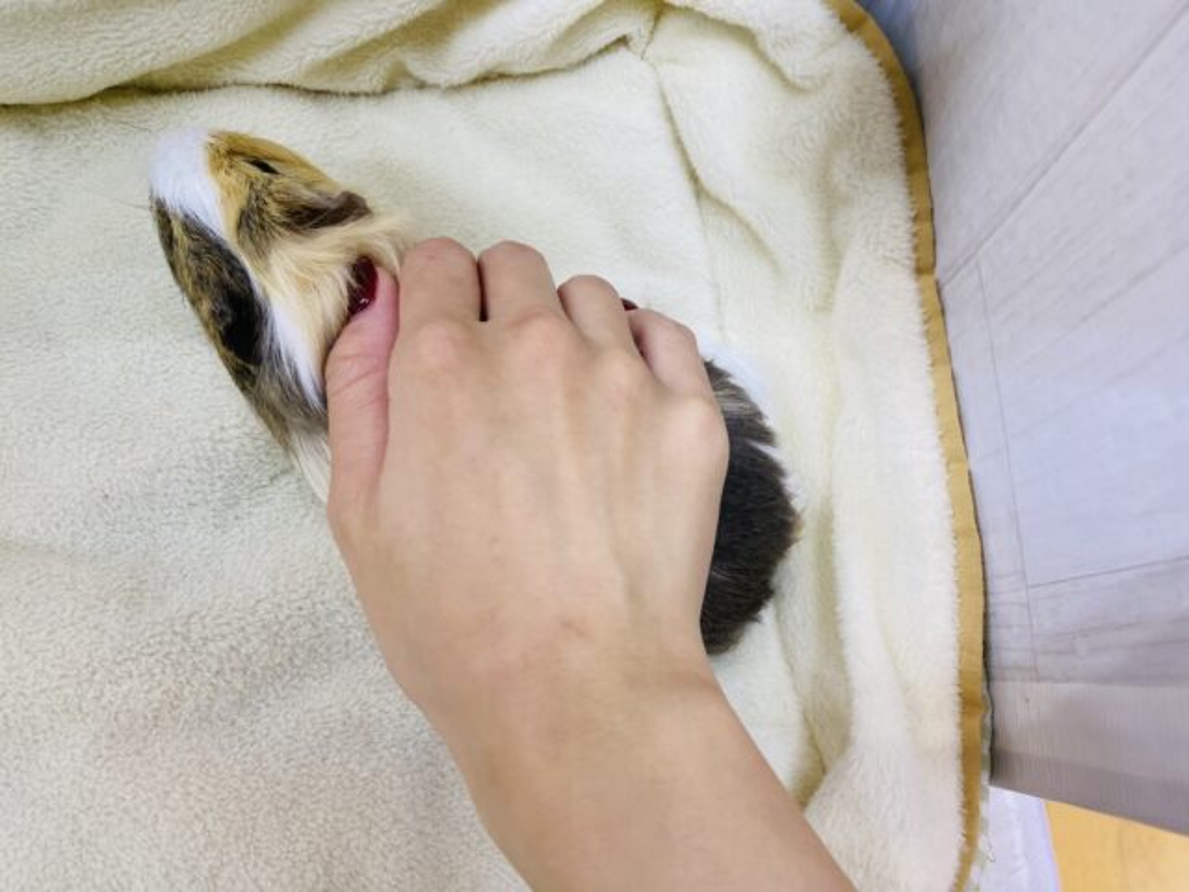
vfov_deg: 53.1
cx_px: 594
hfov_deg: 67.3
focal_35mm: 26
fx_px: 893
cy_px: 446
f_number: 1.8
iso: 125
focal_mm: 4.25
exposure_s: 1/100
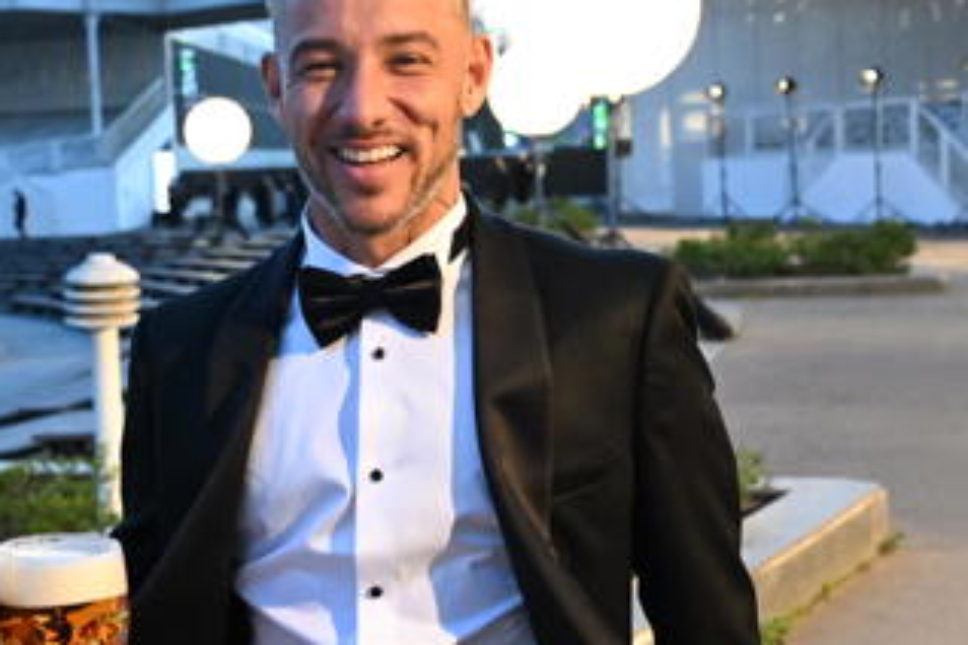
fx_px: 2097
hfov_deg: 25.7
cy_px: 429
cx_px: 265
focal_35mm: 78
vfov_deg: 17.5
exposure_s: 1/400
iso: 5000
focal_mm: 24
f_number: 3.5
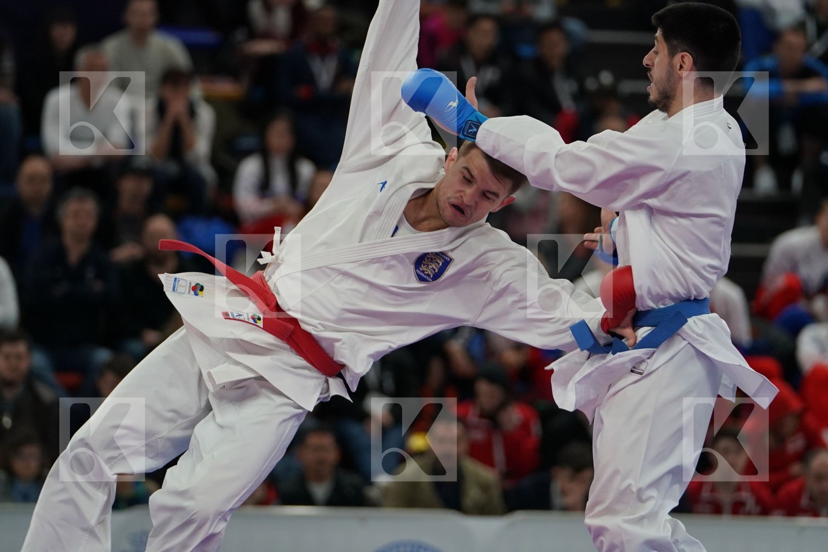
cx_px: 414
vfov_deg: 5.6
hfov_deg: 8.3
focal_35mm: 247
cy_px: 276
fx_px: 5681
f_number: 2.8
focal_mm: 165
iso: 1600
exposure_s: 1/1000
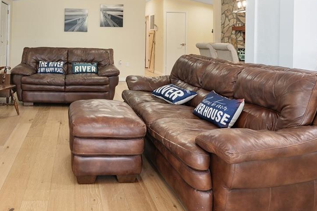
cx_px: 84
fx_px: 273
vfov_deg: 40.1
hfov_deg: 57.6
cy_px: 35
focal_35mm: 31
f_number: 7.1
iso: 400
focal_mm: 14
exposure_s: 1/5
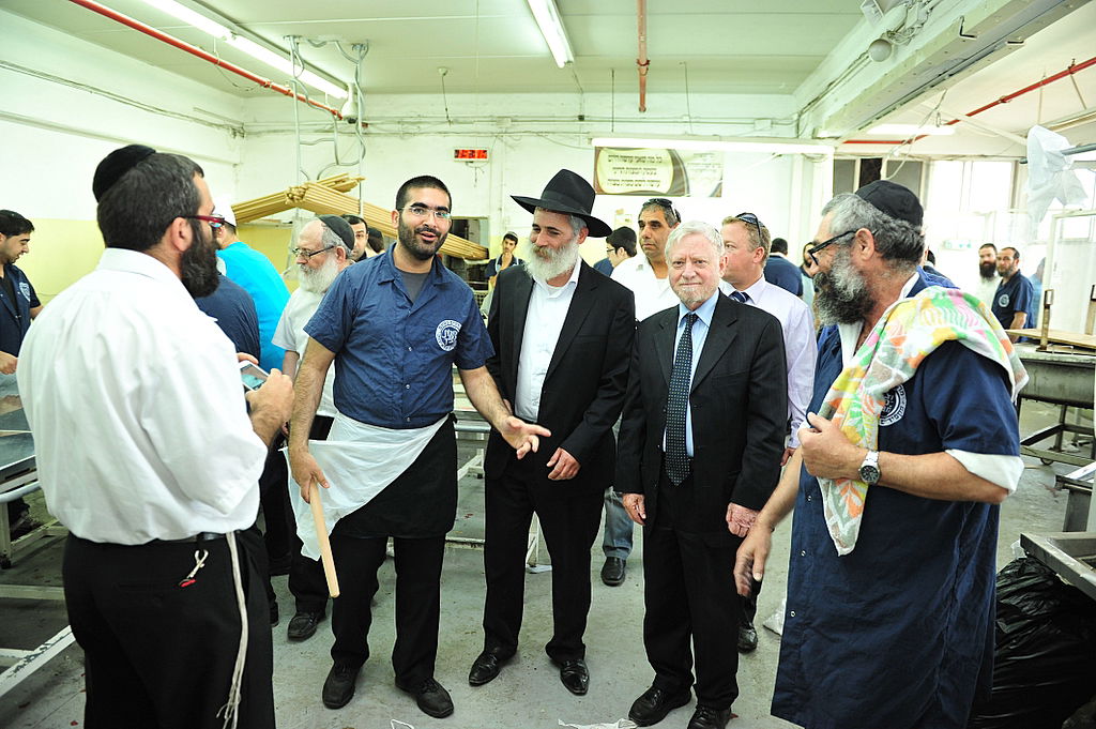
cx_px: 548
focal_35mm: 24
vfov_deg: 53.1
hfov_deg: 73.8
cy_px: 364
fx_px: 730
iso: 1250
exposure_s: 1/125
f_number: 3.2
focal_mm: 24
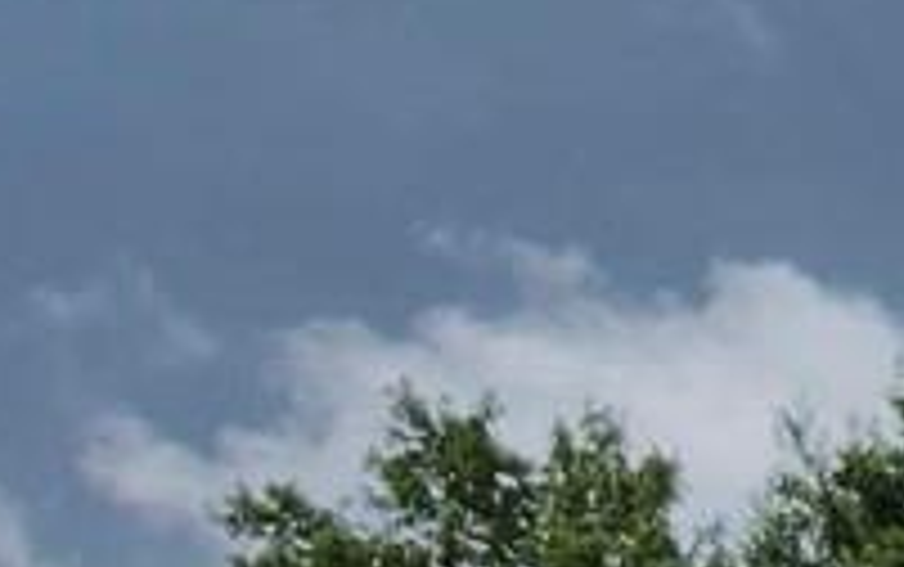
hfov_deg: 8.7
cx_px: 2204
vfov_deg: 5.4
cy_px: 2020
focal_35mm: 219
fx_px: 5400
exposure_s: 1/1245
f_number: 1.8
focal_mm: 4.25
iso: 32
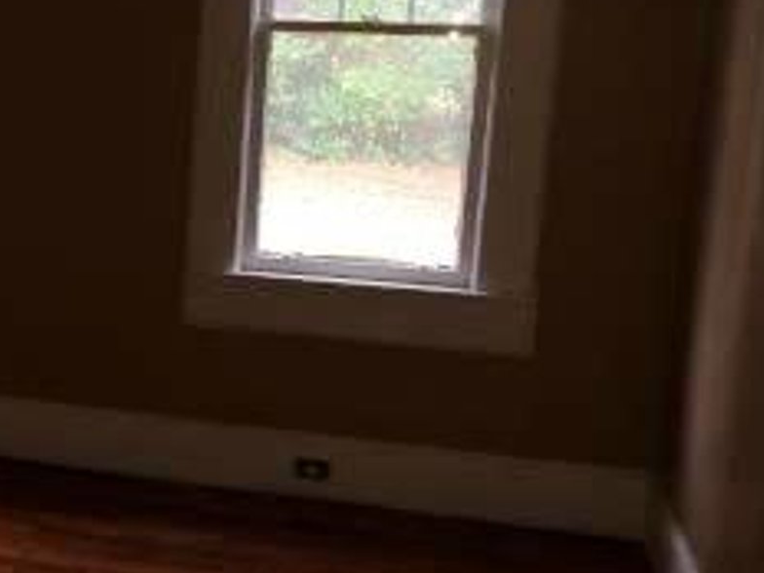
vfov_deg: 26.1
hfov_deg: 32.5
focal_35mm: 56
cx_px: 65
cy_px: 245
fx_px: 1236
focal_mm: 4.15
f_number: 2.2
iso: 50
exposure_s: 1/30
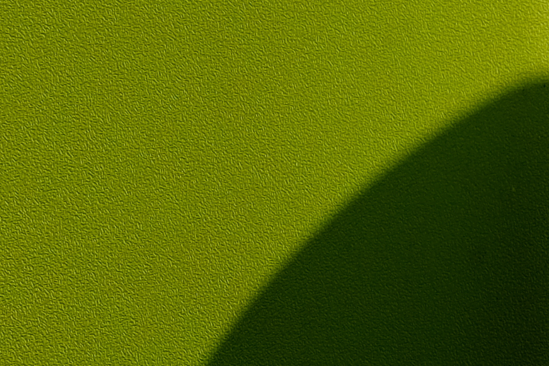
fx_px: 5216
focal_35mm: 342
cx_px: 548
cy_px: 108
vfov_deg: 4.0
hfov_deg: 6.0
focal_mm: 35
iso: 160
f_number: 6.4
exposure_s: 1/400
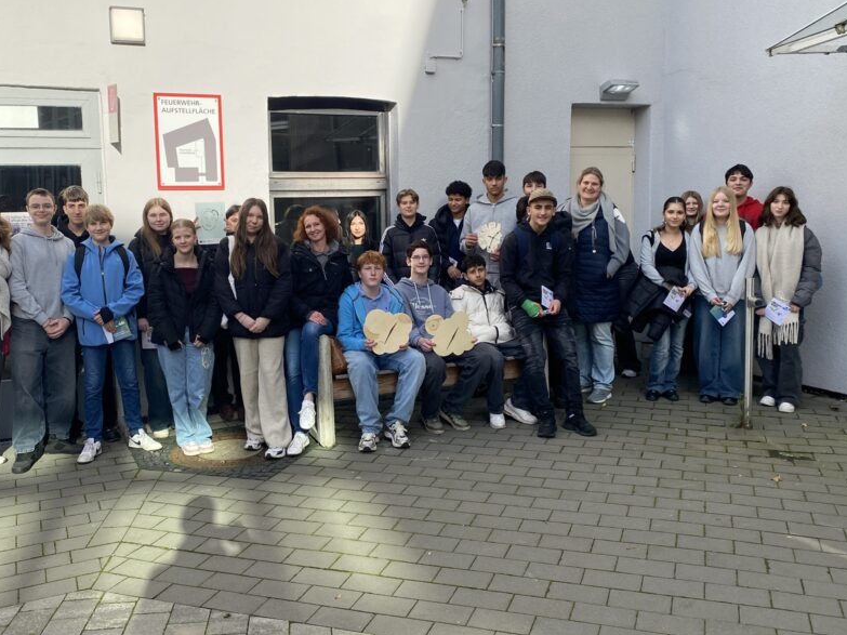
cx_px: 359
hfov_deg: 53.7
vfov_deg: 41.7
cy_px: 290
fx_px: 832
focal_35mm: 34
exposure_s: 1/1565
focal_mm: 4.25
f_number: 1.8
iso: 32
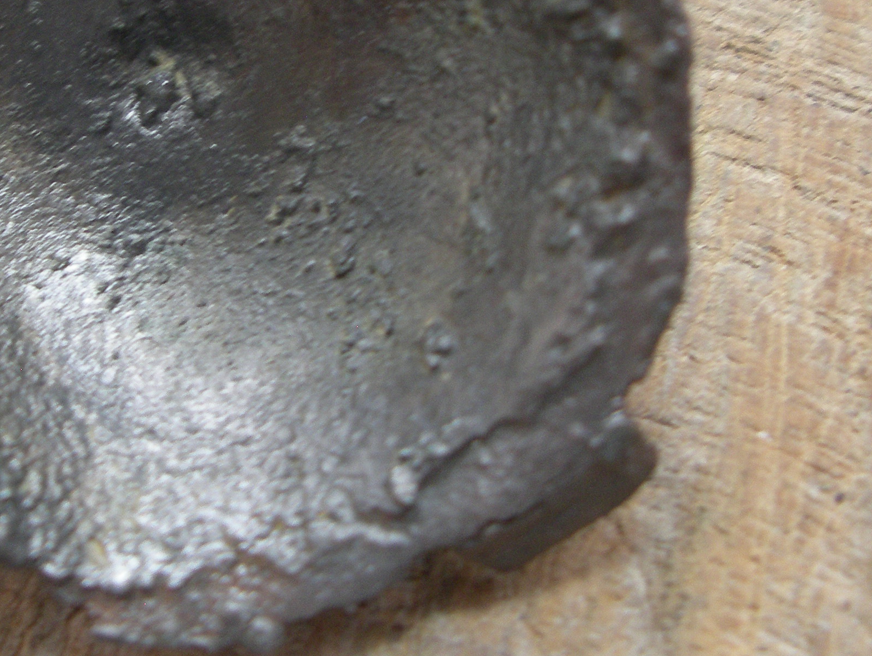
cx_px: 183
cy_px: 135
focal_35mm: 71
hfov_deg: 26.9
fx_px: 1790
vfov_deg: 20.5
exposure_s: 1/10
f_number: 2.8
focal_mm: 7.8
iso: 200
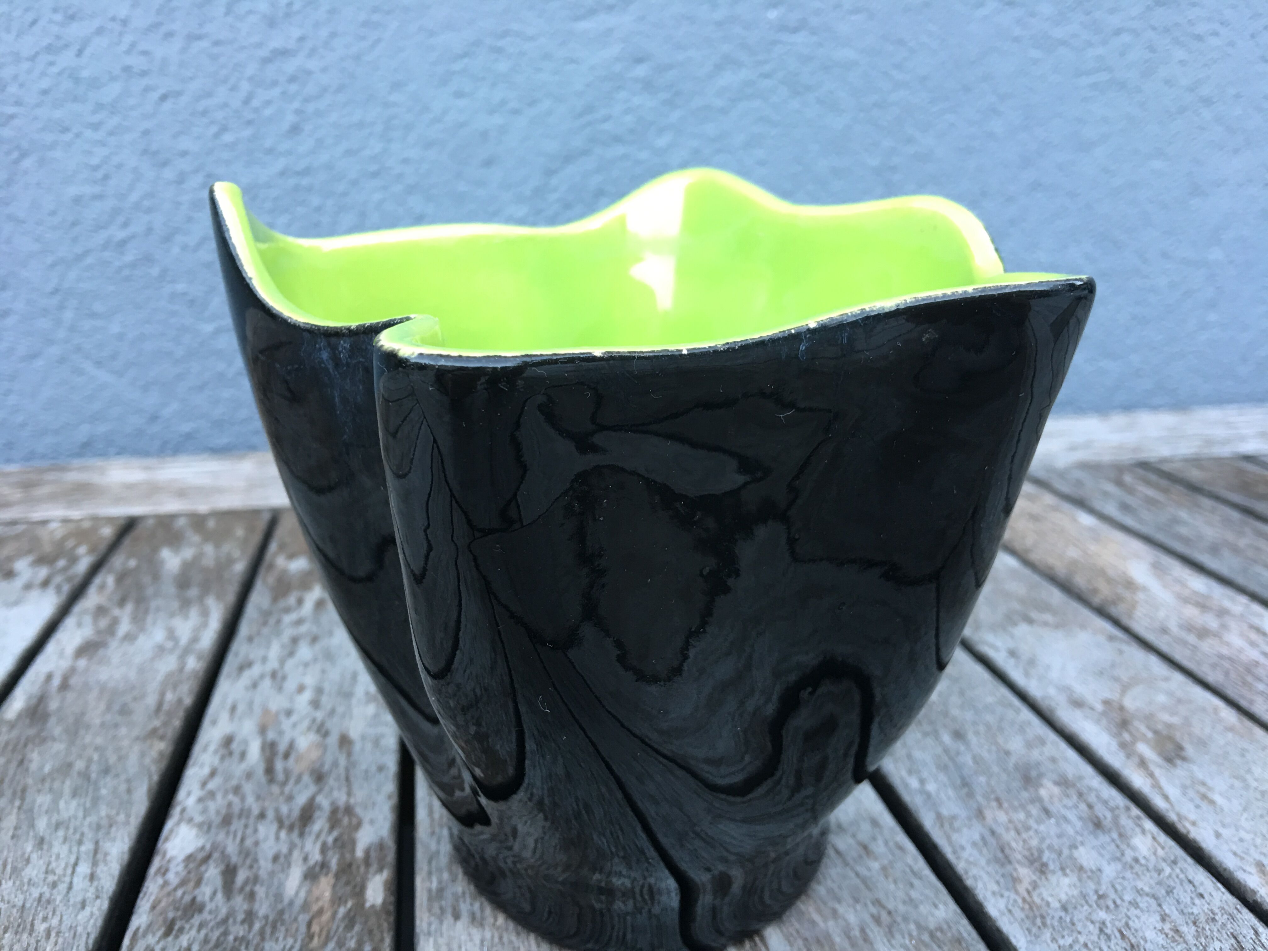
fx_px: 1062
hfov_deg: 61.7
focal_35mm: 29
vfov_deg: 48.2
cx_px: 634
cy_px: 476
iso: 40
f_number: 2.2
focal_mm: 4.15
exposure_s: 1/17
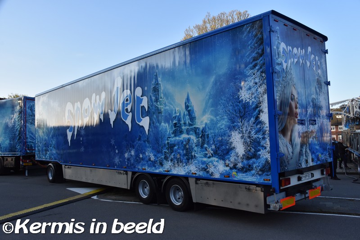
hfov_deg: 61.9
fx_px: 300
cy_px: 120
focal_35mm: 30
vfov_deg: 43.6
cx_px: 180
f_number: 8
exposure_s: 1/500
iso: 800
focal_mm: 20
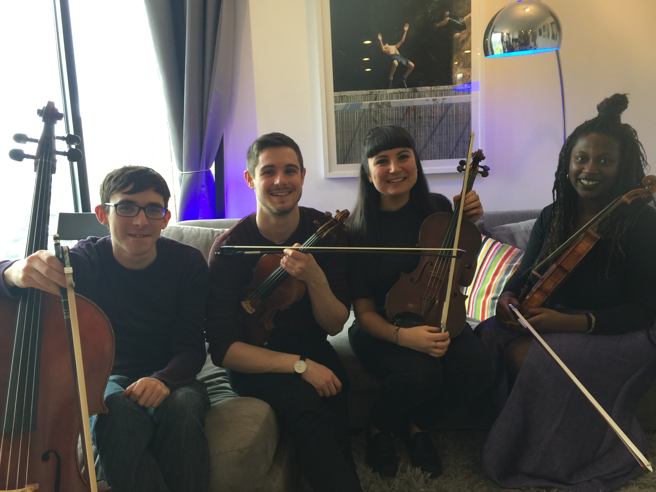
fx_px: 550
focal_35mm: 29
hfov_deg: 61.7
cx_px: 328
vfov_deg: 48.2
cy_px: 246
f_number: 2.2
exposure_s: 1/17
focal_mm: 4.15
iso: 40
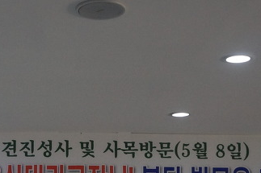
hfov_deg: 21.3
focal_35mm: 95
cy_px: 171
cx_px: 68
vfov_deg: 14.2
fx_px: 688
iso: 1250
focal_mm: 20
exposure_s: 1/160
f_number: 4
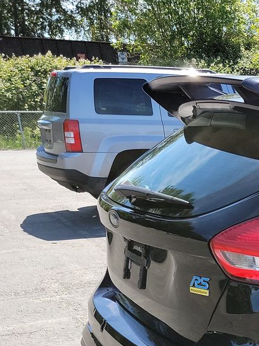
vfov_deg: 26.8
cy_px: 313
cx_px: 485
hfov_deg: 16.8
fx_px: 699
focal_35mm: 70
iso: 50
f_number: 1.8
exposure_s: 1/340
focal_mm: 6.7
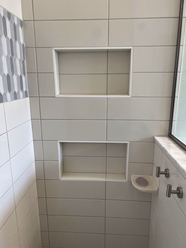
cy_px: 124
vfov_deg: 67.3
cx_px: 93
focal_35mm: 26
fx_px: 186
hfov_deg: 53.1
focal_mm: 5.7
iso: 125
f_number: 1.5
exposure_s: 1/120
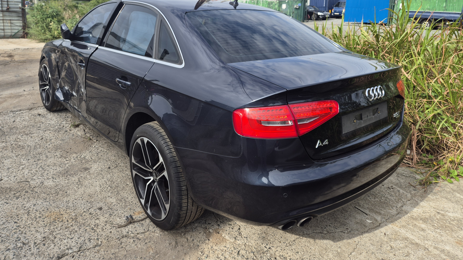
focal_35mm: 26
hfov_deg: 71.9
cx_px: 233
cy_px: 85
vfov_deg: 43.7
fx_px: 319
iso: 25
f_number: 1.8
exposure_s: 1/1104
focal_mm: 5.4
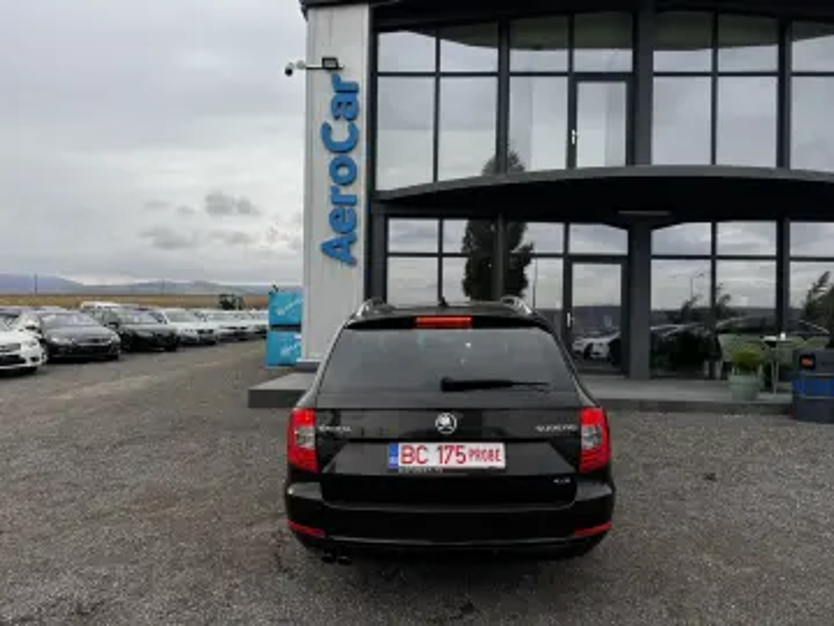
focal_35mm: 24
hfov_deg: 71.6
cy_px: 313
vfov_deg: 56.8
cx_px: 417
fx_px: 578
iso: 80
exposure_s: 1/1425
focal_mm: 6.76
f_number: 1.78
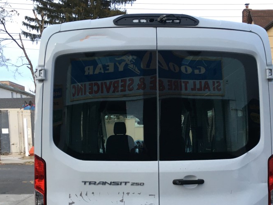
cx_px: 151
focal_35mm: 45
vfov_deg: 31.6
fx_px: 355
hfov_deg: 42.0
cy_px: 155
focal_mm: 4.15
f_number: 2.2
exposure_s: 1/30
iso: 25
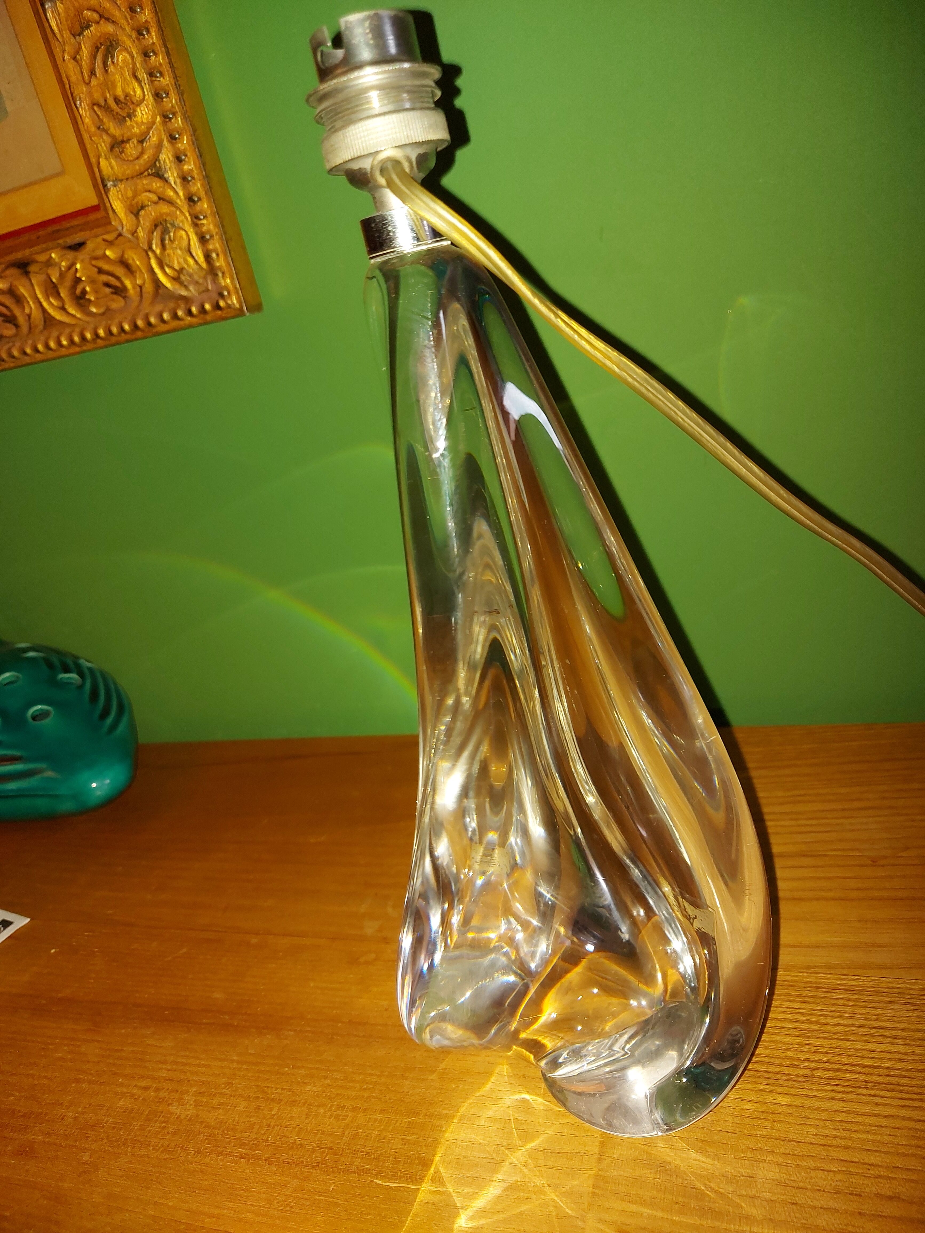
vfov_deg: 71.6
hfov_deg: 56.8
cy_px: 616
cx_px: 462
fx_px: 855
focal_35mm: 24
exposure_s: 1/50
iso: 100
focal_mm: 5.23
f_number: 1.8
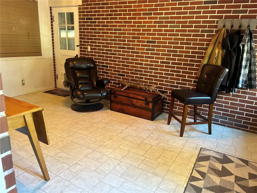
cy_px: 96
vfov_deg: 53.1
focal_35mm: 26
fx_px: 193
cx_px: 128
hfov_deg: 67.3
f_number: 1.5
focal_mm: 5.7
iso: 400
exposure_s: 1/60
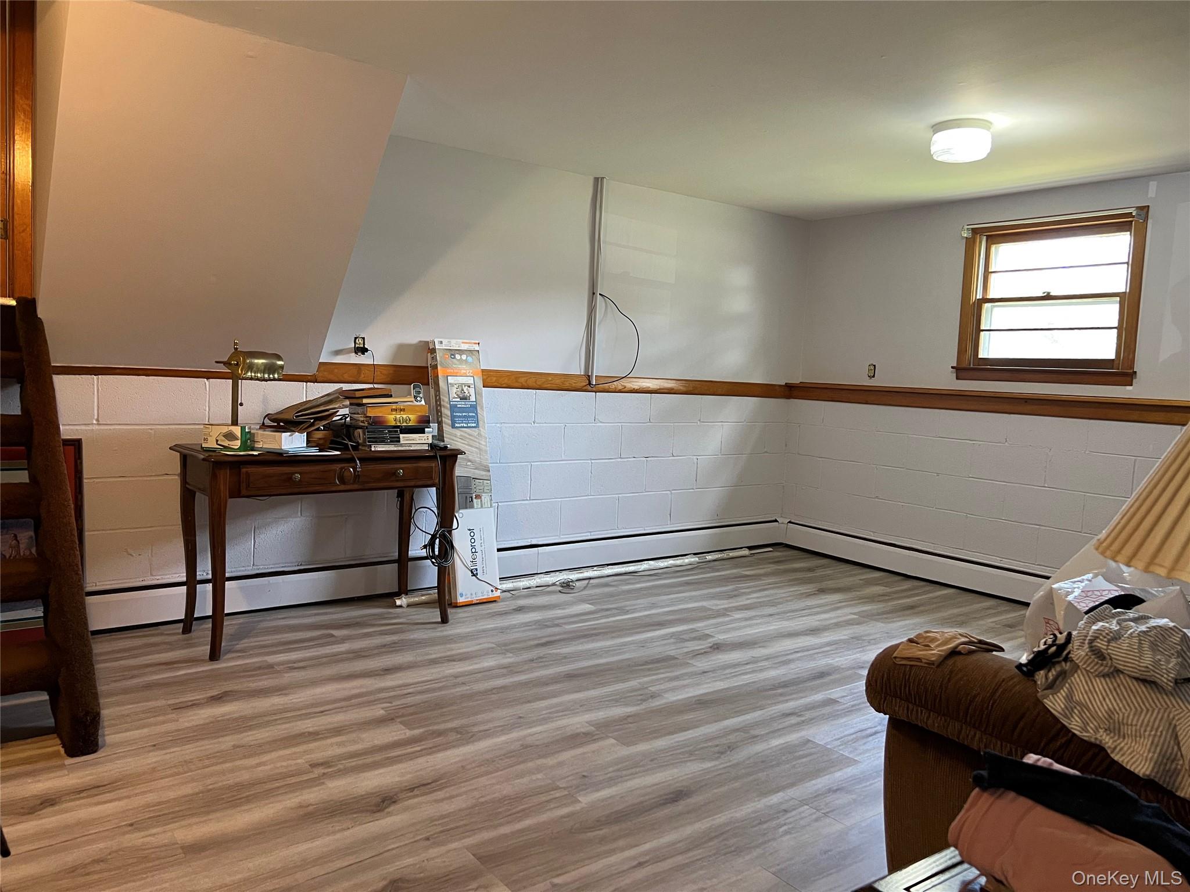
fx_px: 894
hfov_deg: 67.3
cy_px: 446
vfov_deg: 53.1
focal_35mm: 26
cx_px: 595
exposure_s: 1/60
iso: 200
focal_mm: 5.7
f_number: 1.5
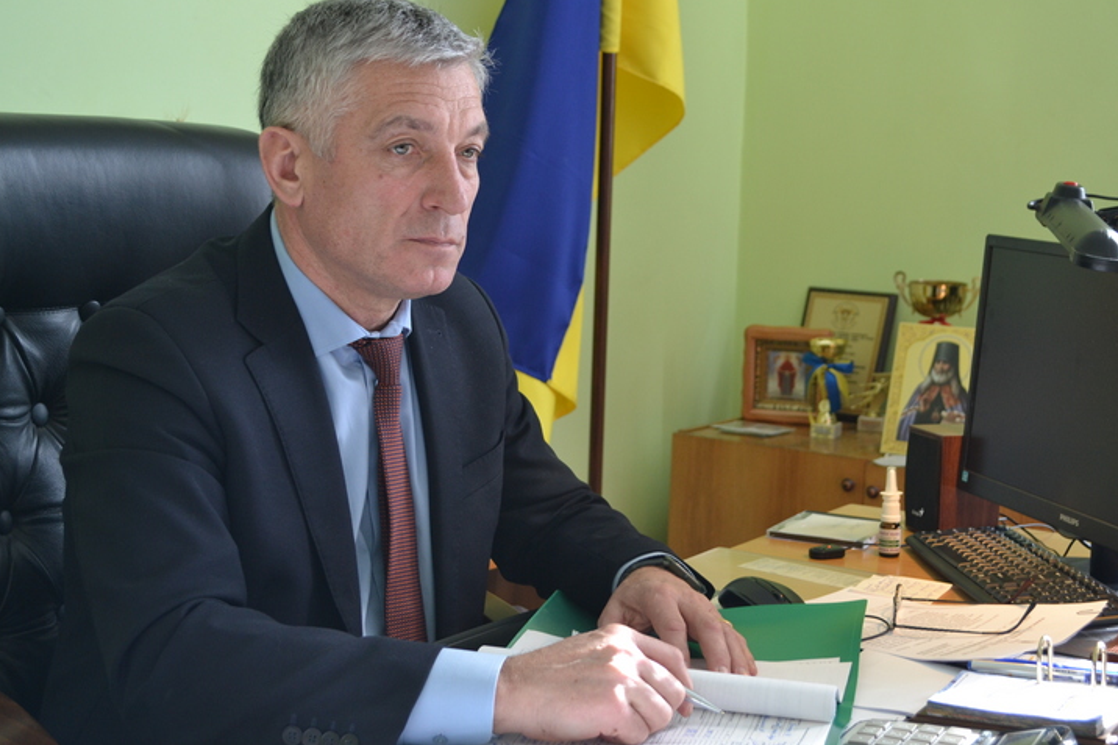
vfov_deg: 23.8
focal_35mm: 57
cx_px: 612
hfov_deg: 35.0
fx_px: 1770
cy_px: 330
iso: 450
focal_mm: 34
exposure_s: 1/60
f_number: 5
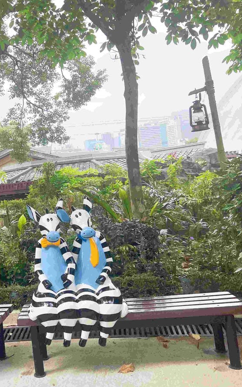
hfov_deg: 33.0
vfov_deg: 52.7
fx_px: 390
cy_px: 193
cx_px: 32
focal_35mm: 37
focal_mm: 5.7
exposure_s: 1/957
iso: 50
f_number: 1.5
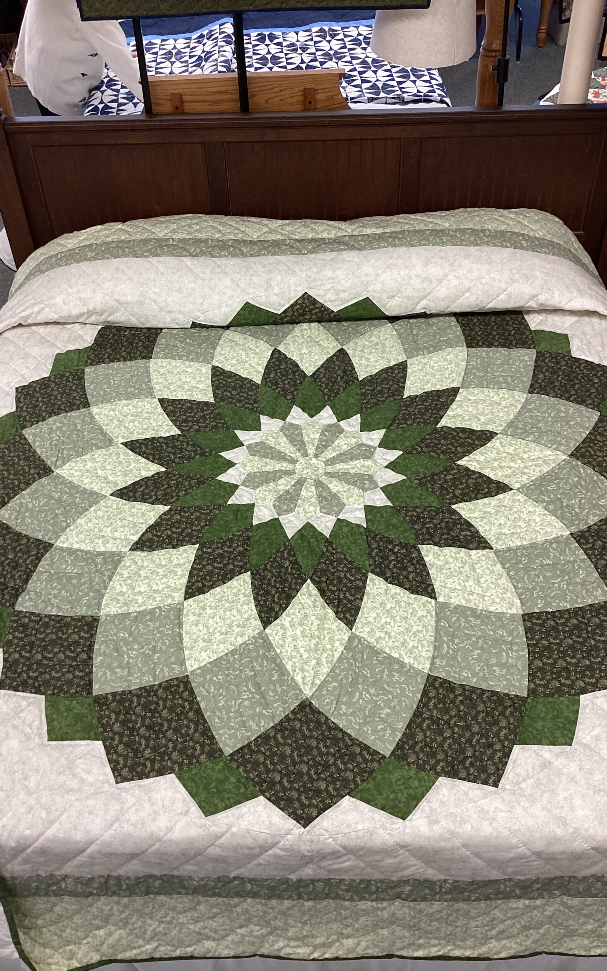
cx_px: 297
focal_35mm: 33
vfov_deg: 58.1
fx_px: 874
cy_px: 485
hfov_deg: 38.3
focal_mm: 3.3
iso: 100
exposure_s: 1/60
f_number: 2.4
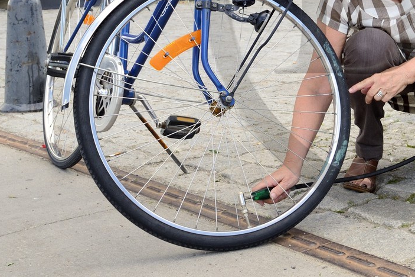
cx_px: 442
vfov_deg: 19.7
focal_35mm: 66
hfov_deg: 28.1
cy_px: -23
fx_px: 760
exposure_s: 1/250
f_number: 9
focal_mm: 29
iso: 400
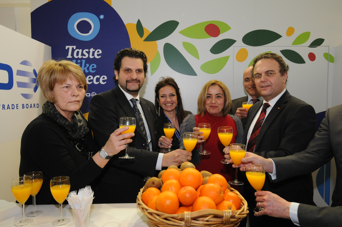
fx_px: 256
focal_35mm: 27
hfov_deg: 67.4
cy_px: 114
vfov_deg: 47.8
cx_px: 171
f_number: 7.1
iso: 800
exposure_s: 1/60
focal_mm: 18
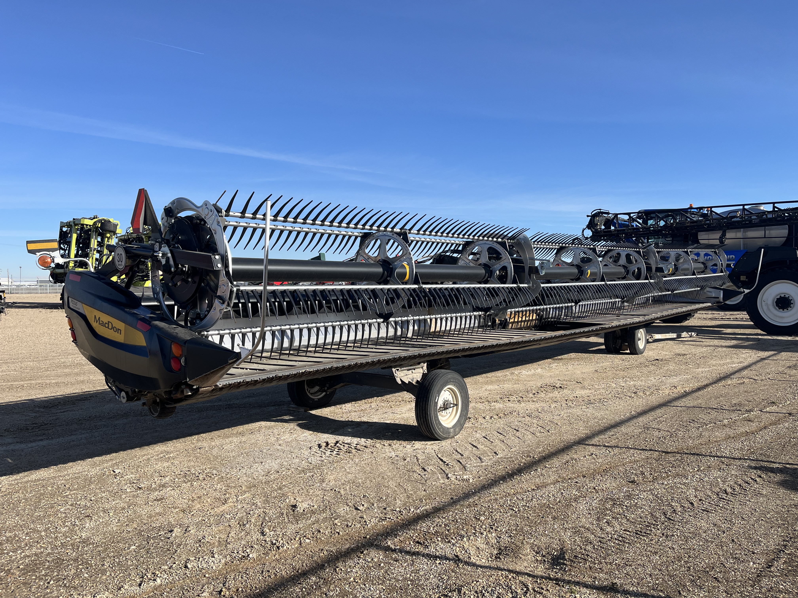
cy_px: 299
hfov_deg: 67.3
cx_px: 399
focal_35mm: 26
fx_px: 599
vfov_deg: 53.1
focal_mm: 5.1
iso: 50
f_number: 1.6
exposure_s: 1/3049
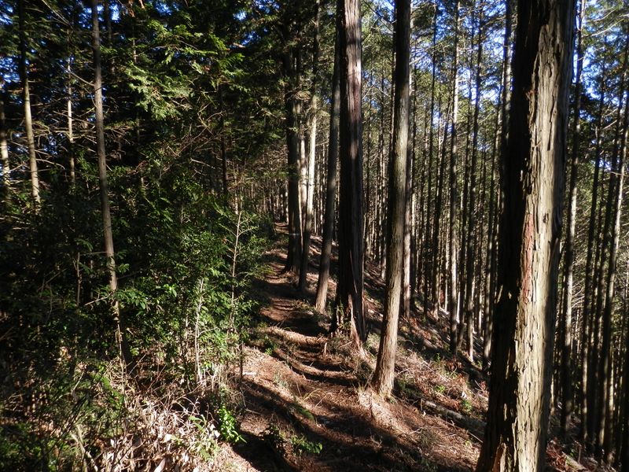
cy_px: 236
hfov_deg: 69.4
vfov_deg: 54.9
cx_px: 314
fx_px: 454
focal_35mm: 25
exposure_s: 1/125
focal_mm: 4.5
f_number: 3
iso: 80
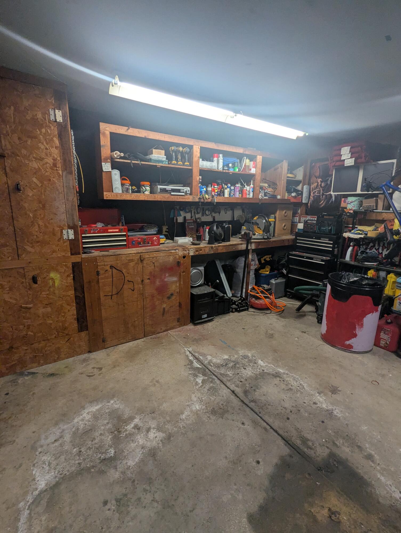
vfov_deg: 94.4
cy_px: 266
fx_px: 247
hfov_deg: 78.2
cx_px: 200
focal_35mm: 16
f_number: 2.2
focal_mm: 2.35
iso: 265
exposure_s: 1/60
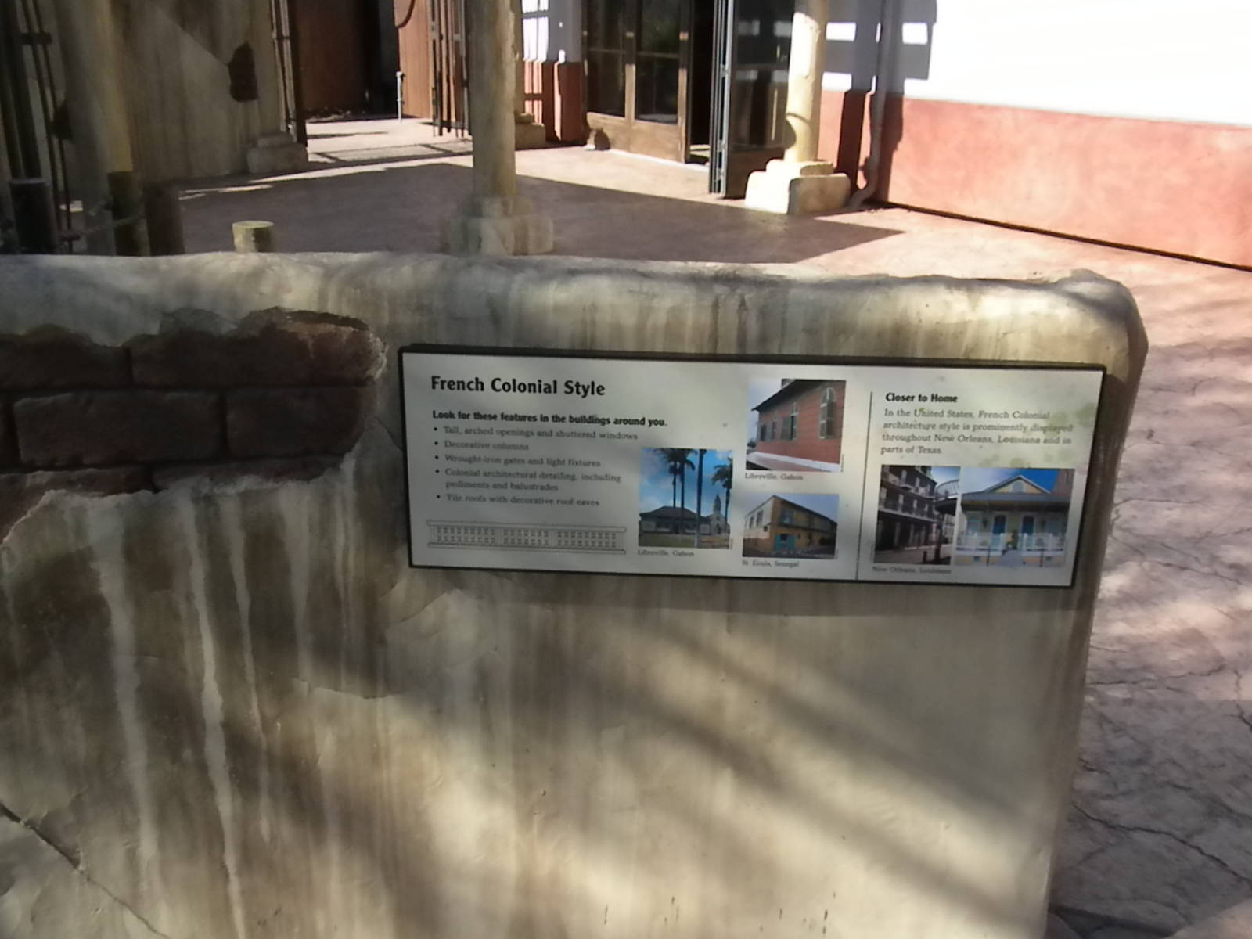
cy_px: 470
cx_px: 626
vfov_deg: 38.7
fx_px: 1338
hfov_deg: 50.1
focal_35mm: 37
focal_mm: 6.6
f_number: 10
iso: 640
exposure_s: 1/483
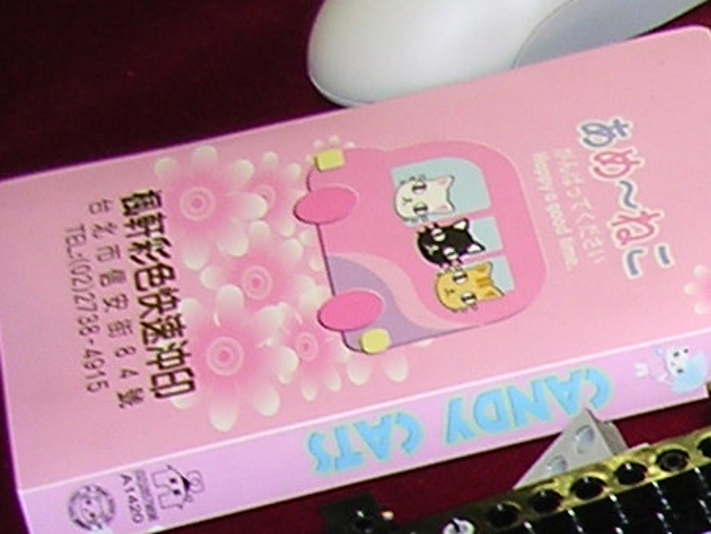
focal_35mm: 172
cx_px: 1604
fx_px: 3533
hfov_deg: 10.2
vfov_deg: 8.2
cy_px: 1125
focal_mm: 5.8
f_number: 2.8
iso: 100
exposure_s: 1/60.1
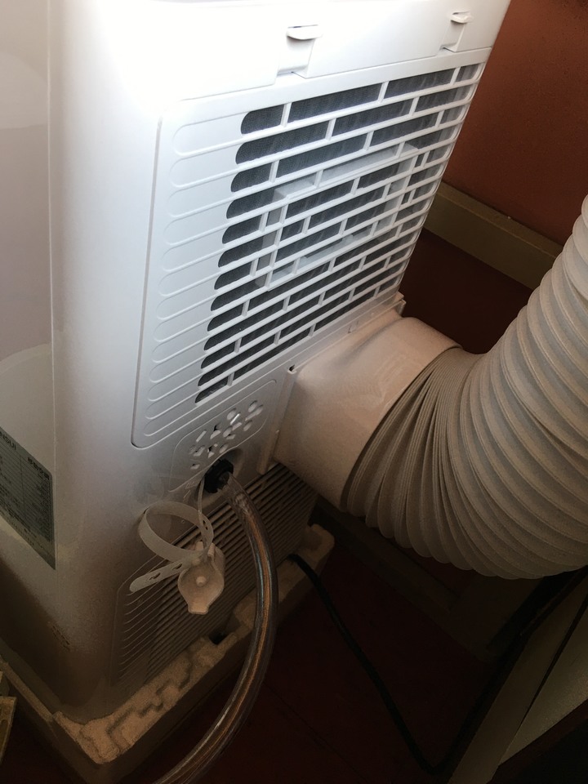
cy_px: 392
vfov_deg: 61.7
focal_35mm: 29
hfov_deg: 48.2
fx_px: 657
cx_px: 294
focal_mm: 4.15
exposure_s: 1/30
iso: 25
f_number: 2.2
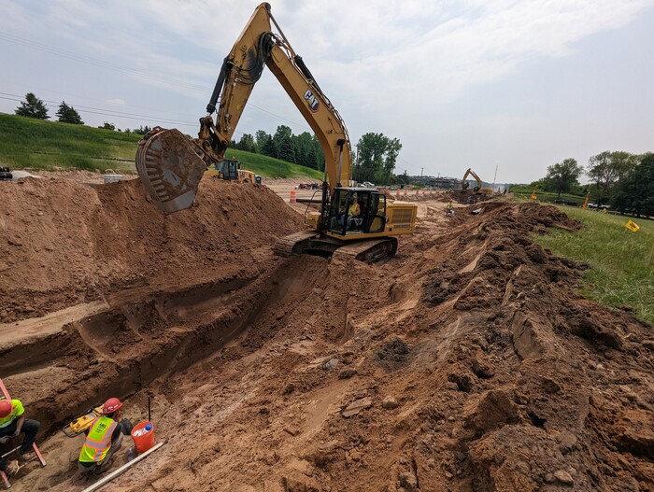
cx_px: 327
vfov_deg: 78.2
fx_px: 303
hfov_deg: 94.4
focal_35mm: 16
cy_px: 246
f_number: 2.2
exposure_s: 1/2398
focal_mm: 2.35
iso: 50
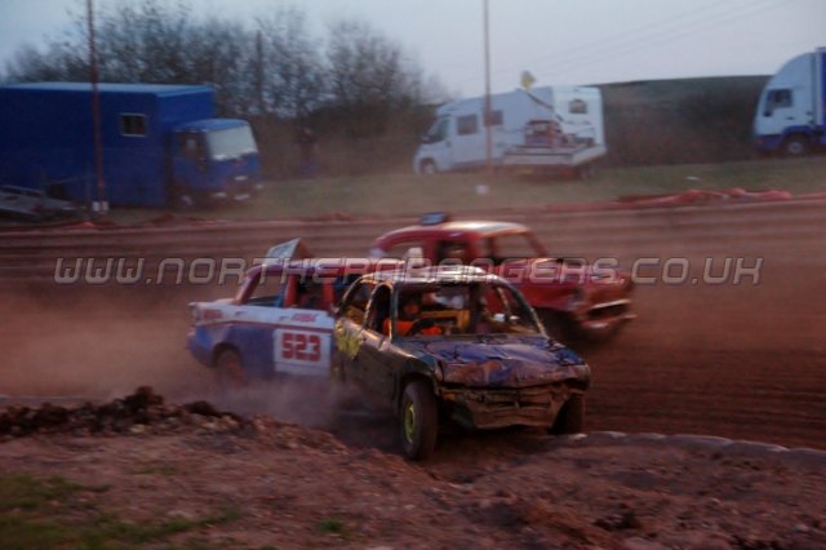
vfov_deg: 14.0
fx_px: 2236
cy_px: 275
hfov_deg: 20.9
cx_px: 413
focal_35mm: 98
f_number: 5.3
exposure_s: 1/60
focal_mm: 65
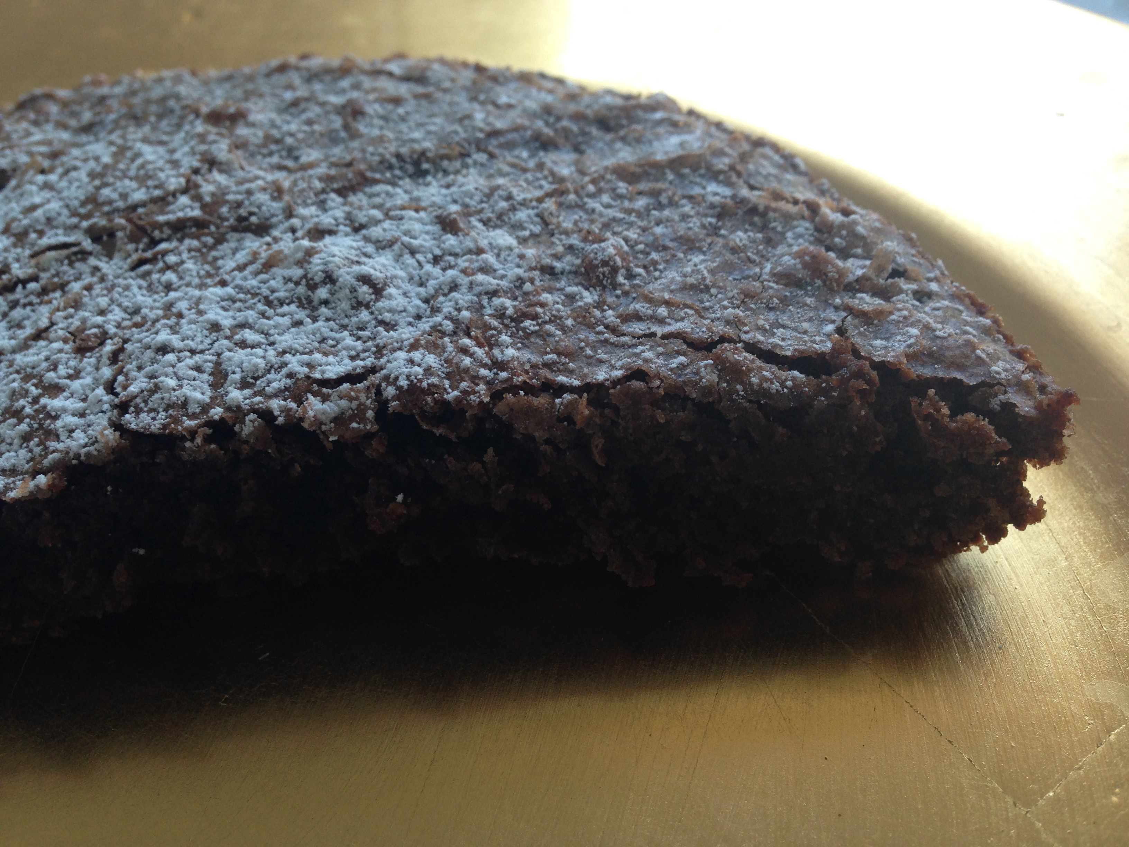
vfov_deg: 42.9
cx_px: 564
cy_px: 424
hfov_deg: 55.4
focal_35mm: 33
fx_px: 1076
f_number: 2.4
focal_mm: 4.12
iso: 64
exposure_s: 1/60
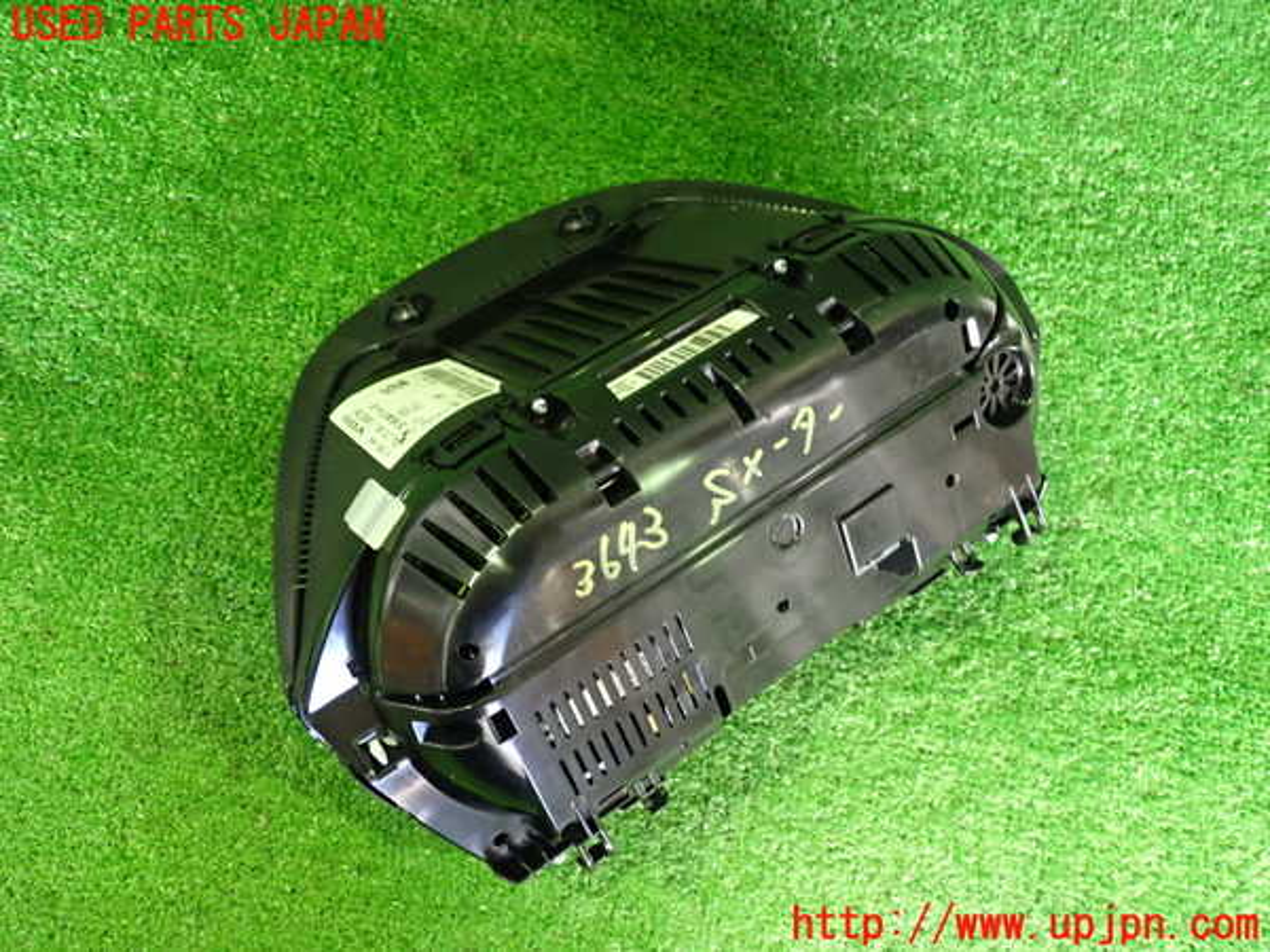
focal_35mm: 30
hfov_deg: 60.0
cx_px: 635
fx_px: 1101
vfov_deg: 46.8
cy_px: 476
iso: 800
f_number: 2.3
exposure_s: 1/25
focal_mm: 5.4
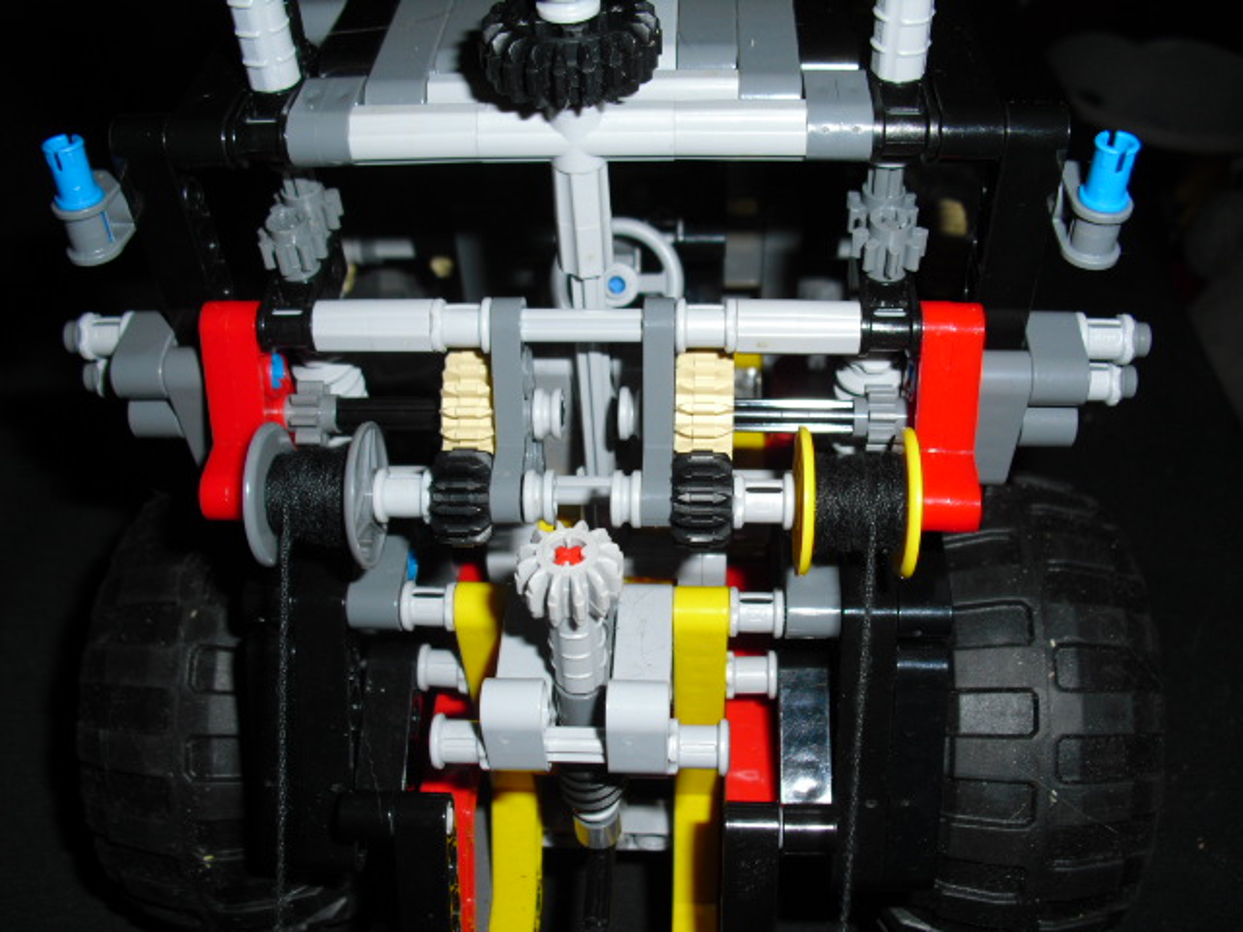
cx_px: 622
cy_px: 466
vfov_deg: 39.7
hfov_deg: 51.4
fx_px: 1293
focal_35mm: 36
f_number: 3.1
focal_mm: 6.3
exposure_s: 1/60
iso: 100
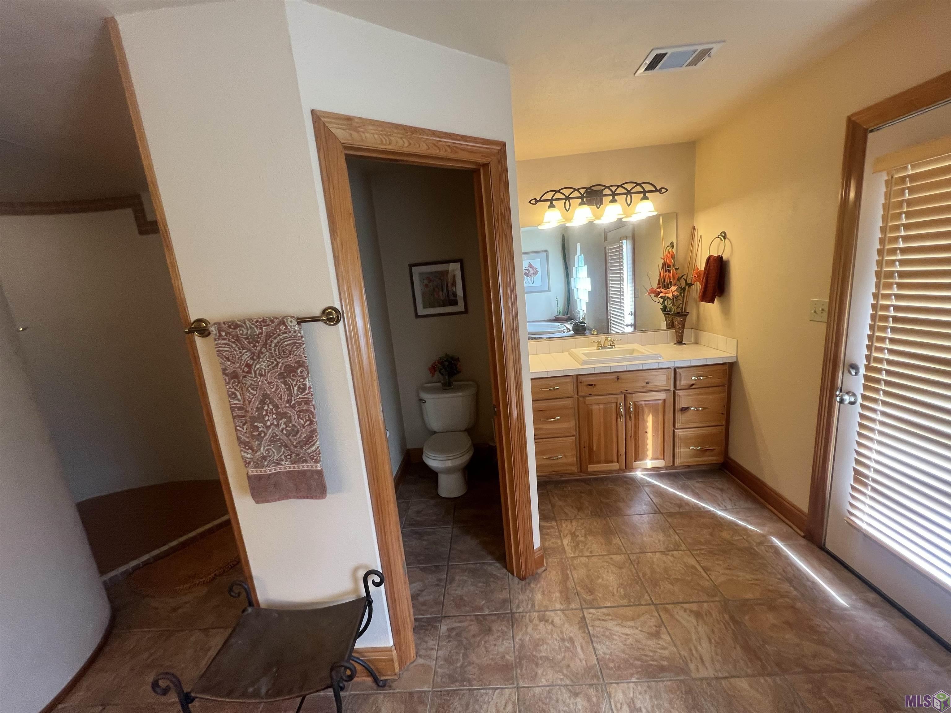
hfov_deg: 106.2
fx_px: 357
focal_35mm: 13
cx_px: 476
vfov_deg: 89.9
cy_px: 356
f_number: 1.8
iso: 160
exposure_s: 1/120
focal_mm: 1.57
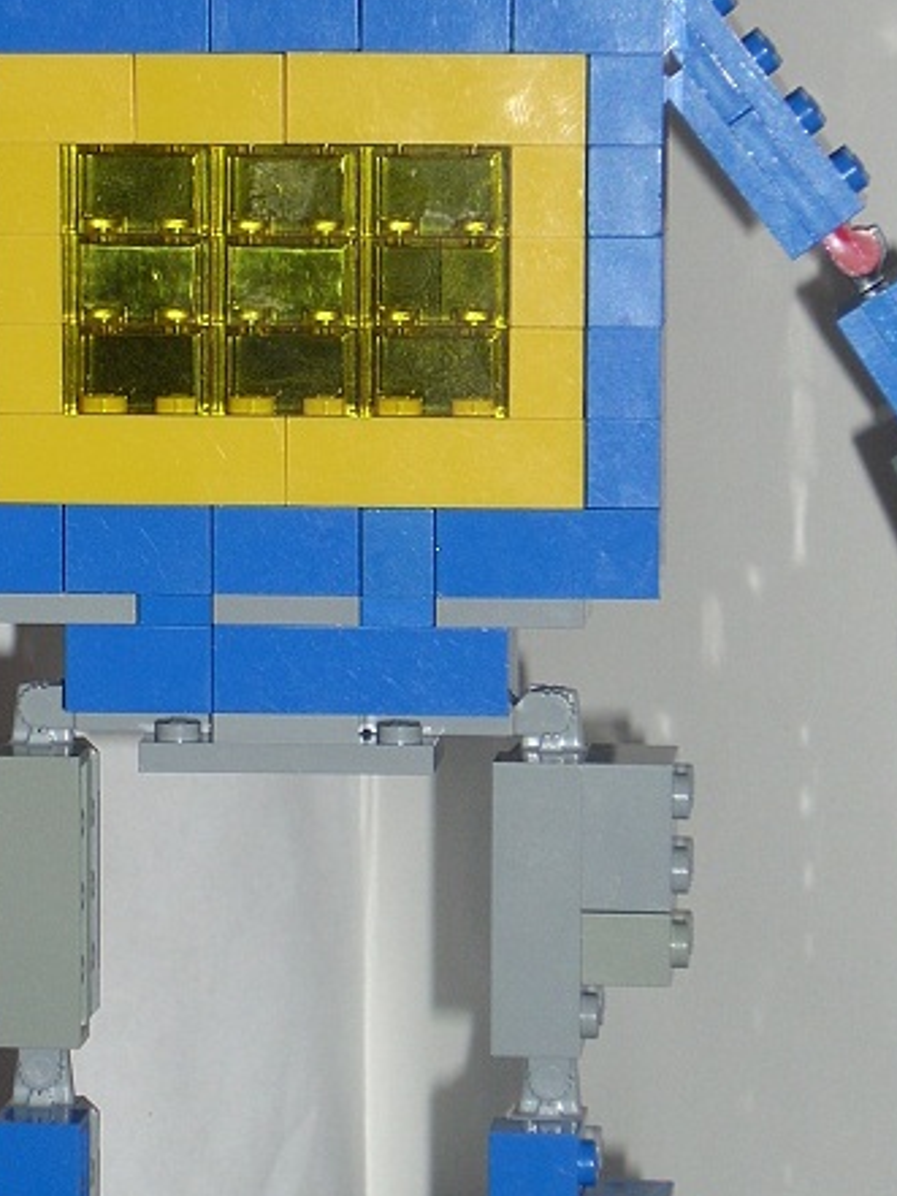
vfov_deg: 11.0
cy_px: 555
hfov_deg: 8.3
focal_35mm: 180
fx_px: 6216
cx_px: 328
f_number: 4.7
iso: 64
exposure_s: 1/60
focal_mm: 15.3
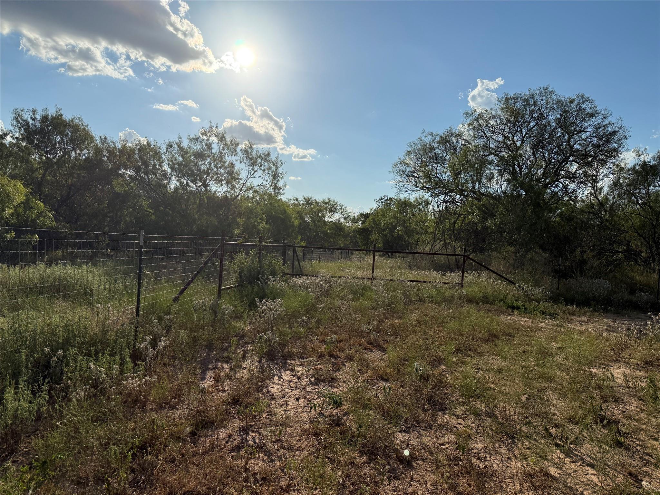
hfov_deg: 71.6
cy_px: 248
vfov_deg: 56.8
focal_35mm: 24
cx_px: 330
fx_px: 458
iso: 100
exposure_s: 1/14286
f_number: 1.78
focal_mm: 6.76
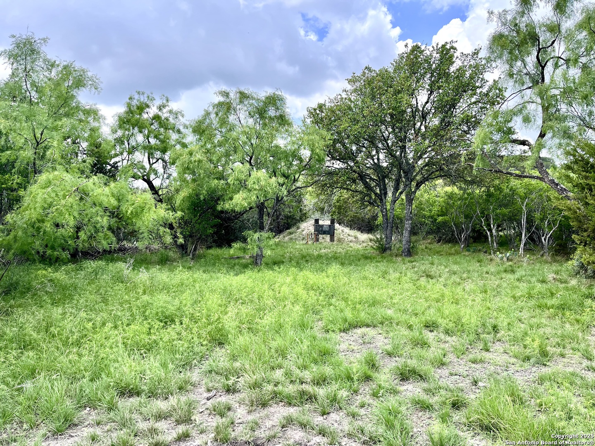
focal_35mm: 26
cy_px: 223
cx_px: 298
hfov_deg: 67.3
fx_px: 447
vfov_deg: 53.1
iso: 50
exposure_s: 1/1018
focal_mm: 5.1
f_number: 1.6
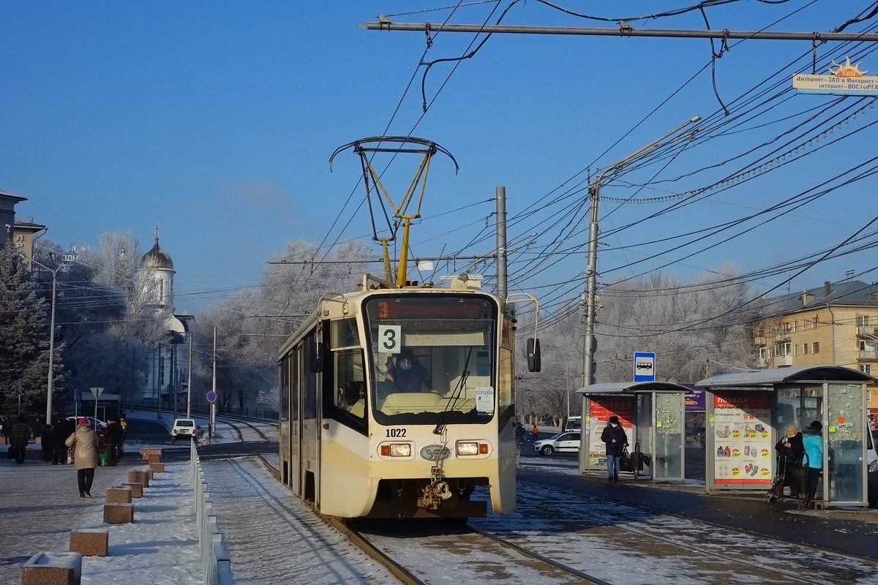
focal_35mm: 61
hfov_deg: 32.9
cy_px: 292
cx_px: 439
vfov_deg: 22.3
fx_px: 1488
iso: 125
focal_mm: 22.49
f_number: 7.1
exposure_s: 1/500
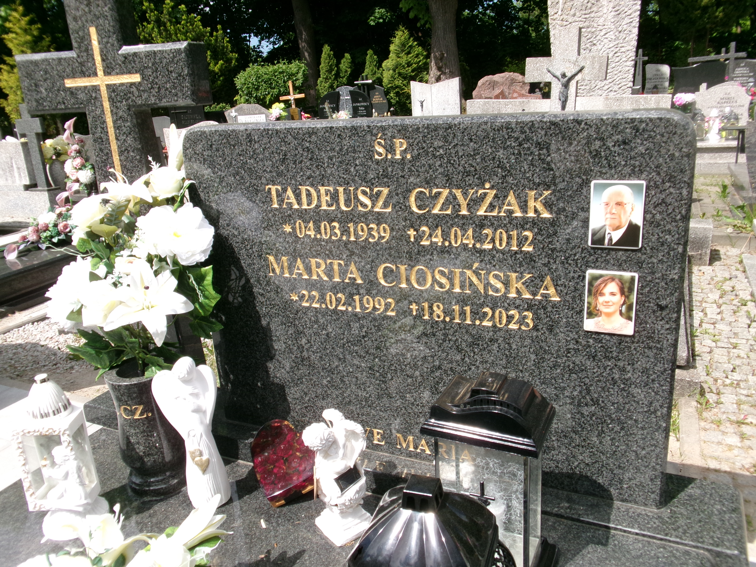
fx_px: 612
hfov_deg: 63.4
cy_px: 284
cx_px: 378
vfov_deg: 49.7
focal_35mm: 28
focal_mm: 5.1
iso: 100
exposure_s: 1/105
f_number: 10.8
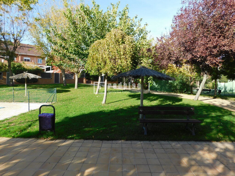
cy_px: 88
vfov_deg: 58.9
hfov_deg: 73.9
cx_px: 118
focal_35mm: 23
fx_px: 156
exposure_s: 1/640
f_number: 3
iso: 125
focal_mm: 4
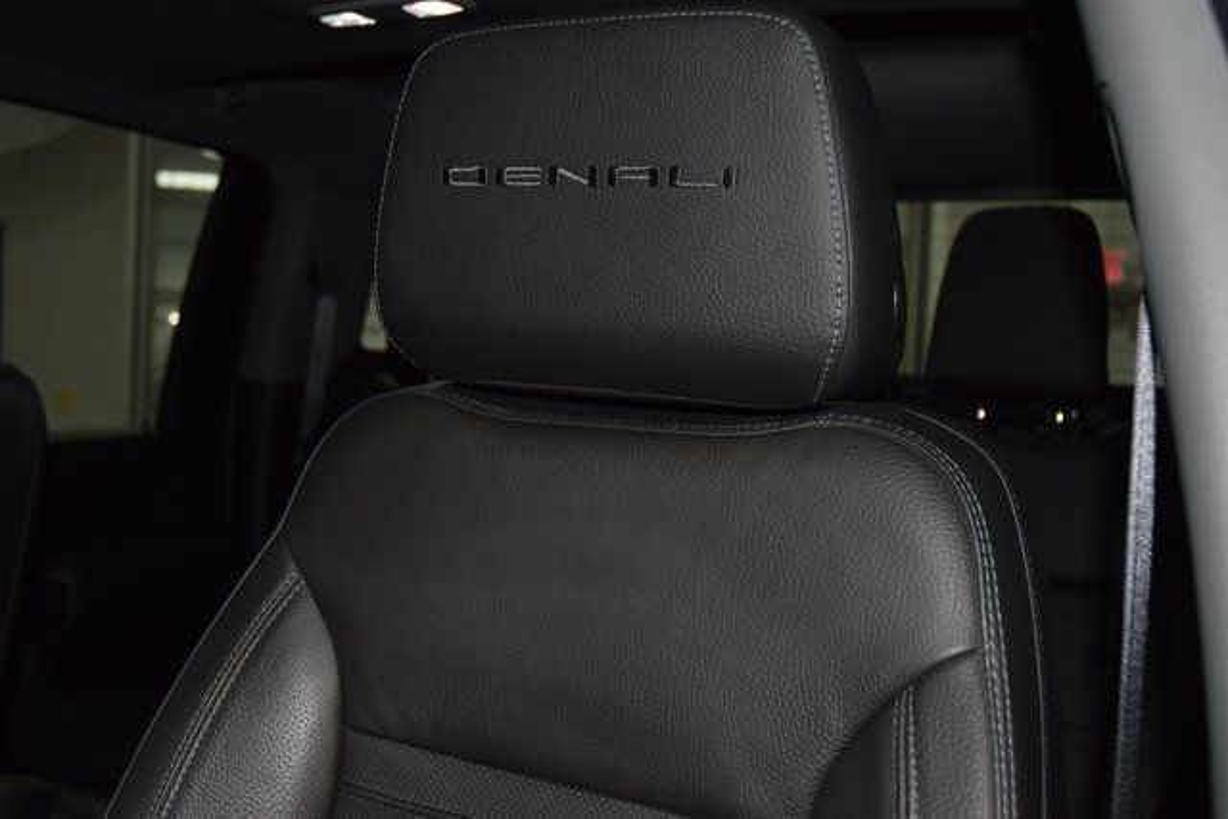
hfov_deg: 51.3
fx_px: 1279
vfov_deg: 35.5
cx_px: 614
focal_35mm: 38
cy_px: 410
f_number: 3.8
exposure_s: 1/125
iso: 1800
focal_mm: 25
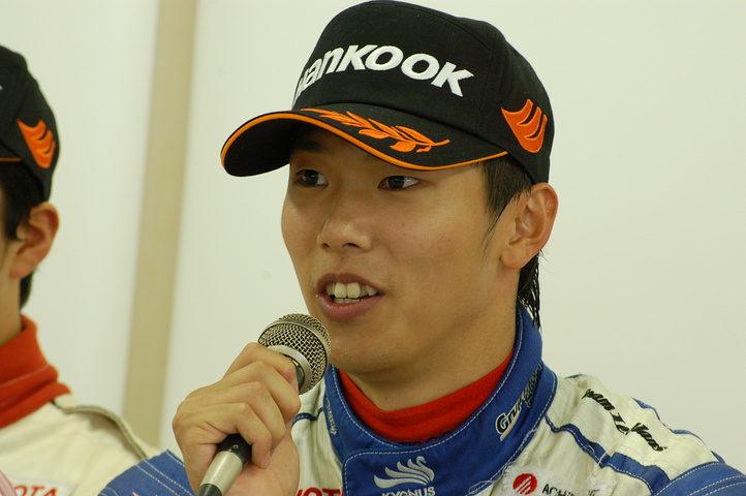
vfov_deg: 6.1
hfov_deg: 9.2
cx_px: 373
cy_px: 248
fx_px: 4658
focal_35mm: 225
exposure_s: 1/30
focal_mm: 150
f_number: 8
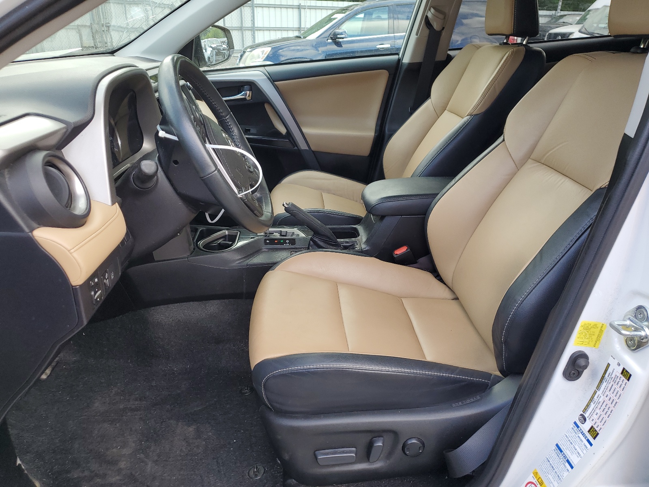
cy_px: 244
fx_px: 487
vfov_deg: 53.1
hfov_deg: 67.3
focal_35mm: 26
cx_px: 324
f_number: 1.5
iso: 50
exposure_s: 1/172
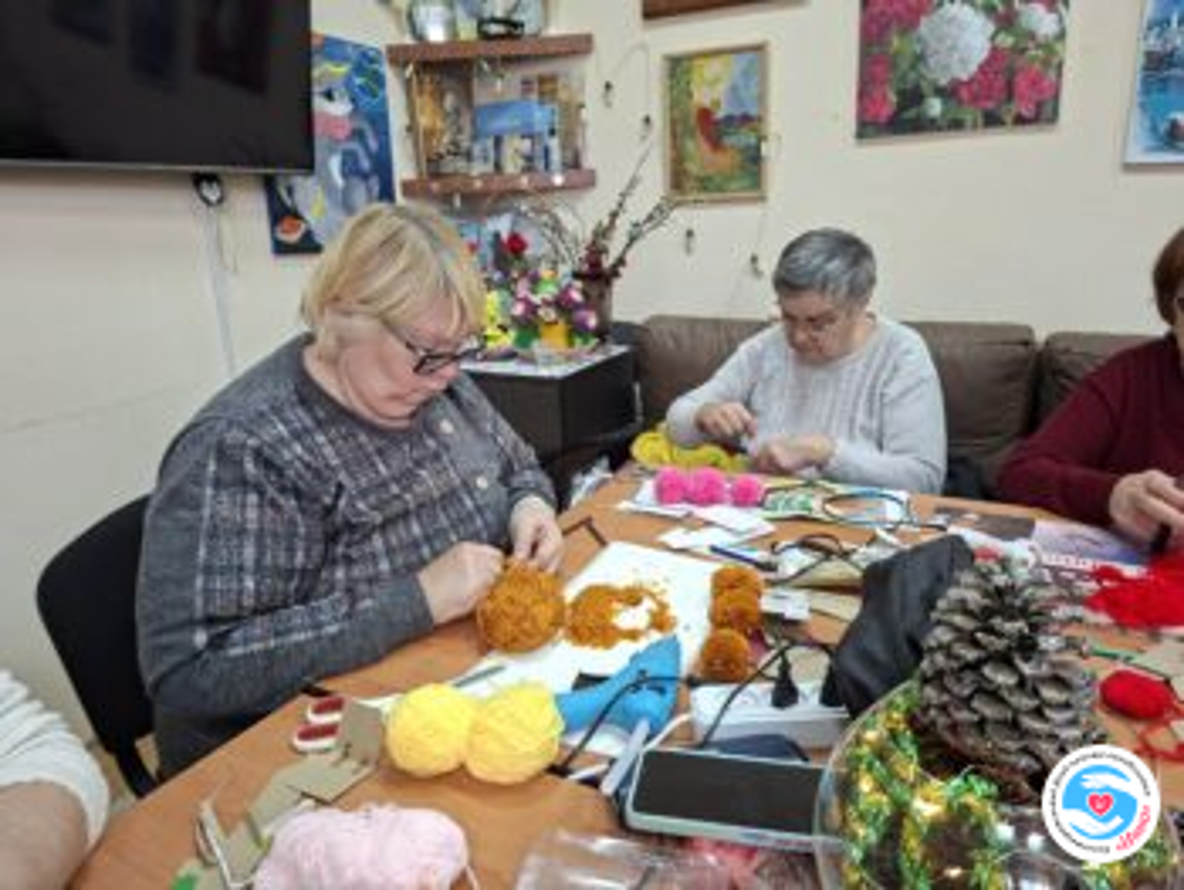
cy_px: 445
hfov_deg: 73.9
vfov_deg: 58.9
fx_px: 787
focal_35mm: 23
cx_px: 592
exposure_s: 1/50
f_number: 1.8
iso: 320
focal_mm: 5.54
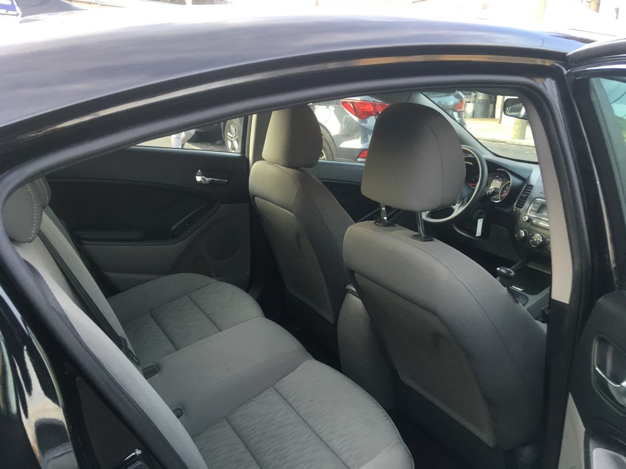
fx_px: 524
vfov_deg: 48.2
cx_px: 313
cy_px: 234
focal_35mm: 29
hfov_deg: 61.7
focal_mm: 4.15
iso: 40
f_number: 2.2
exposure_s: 1/30
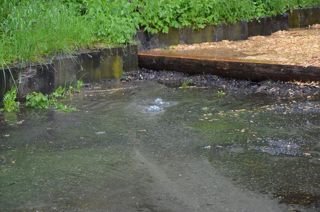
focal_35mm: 112
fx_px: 998
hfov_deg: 18.2
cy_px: 106
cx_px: 160
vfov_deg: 12.1
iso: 400
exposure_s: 1/80
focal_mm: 75
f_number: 5.3
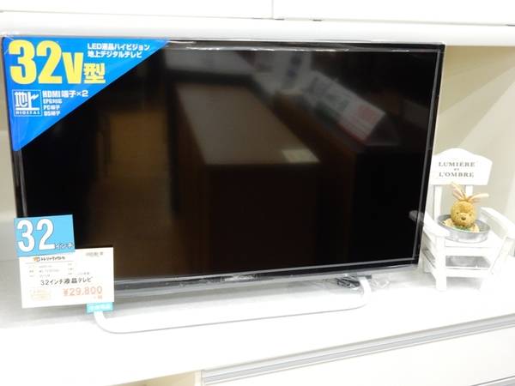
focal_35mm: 43
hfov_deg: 43.9
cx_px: 258
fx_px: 640
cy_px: 193
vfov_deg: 33.6
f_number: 4.2
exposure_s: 1/30
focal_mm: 7.6
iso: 400
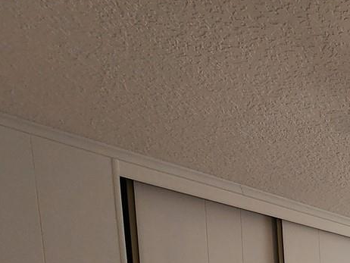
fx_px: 455
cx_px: 556
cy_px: 447
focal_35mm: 45
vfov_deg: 22.5
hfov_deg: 26.3
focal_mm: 2.2
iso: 64
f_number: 2.2
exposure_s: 1/120
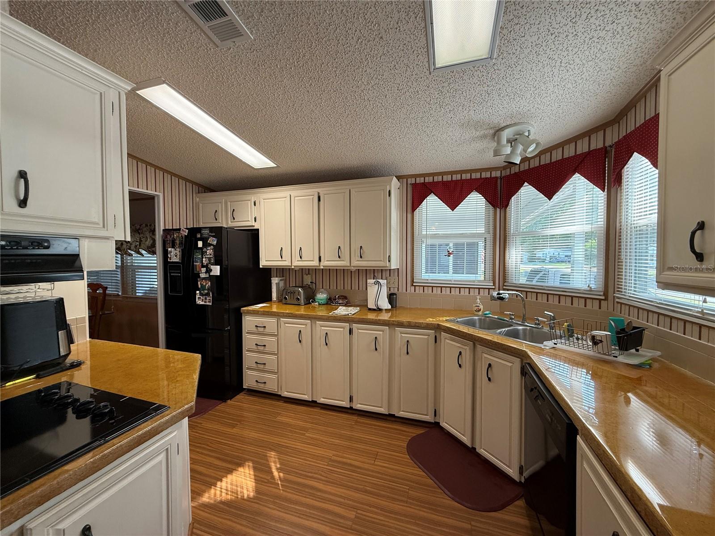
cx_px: 358
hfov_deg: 102.1
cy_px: 268
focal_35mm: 14
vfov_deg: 85.7
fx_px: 289
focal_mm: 2.22
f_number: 2.2
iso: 200
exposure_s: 1/120
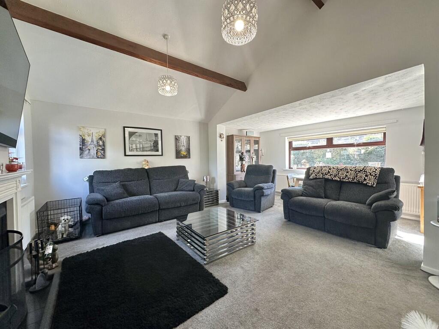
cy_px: 164
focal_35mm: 14
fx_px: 178
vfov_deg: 85.7
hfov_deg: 102.1
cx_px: 220
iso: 125
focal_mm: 2.22
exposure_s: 1/100
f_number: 2.2
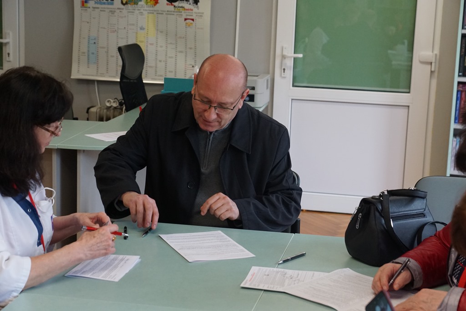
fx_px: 971
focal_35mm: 75
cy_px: 156
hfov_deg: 27.0
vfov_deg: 18.2
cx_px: 233
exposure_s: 1/160
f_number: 4
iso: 1600
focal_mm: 50
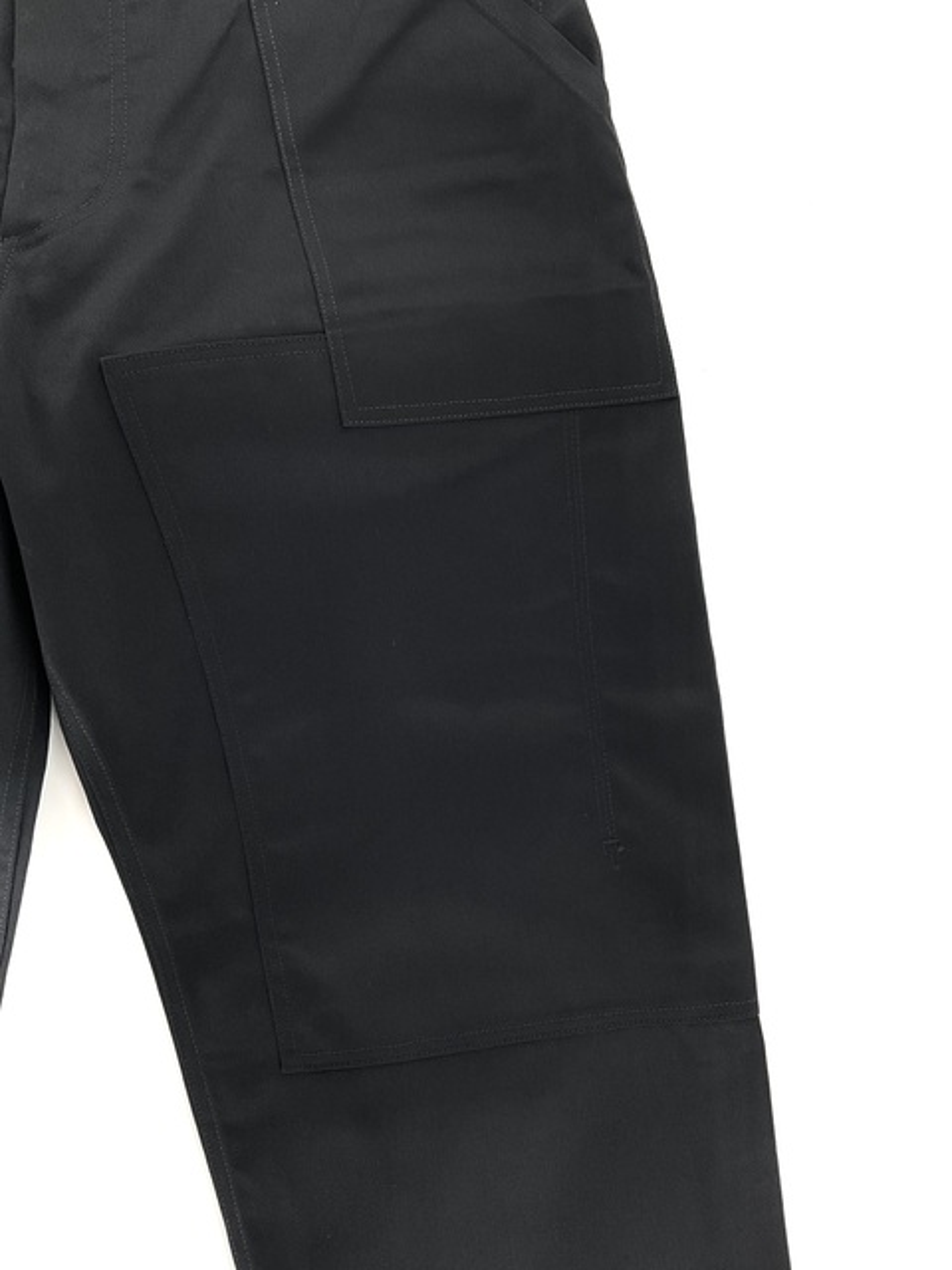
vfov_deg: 61.7
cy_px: 635
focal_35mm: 29
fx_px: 1063
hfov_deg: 48.2
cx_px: 476
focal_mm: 3
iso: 25
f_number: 1.8
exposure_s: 1/120
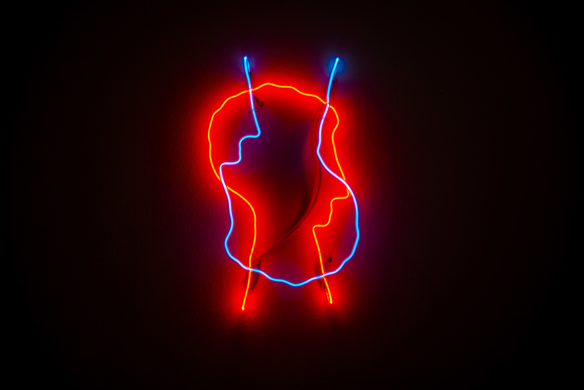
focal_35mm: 35
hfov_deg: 54.4
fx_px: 568
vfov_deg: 37.9
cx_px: 292
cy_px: 195
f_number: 4
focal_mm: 35
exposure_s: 1/60
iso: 50
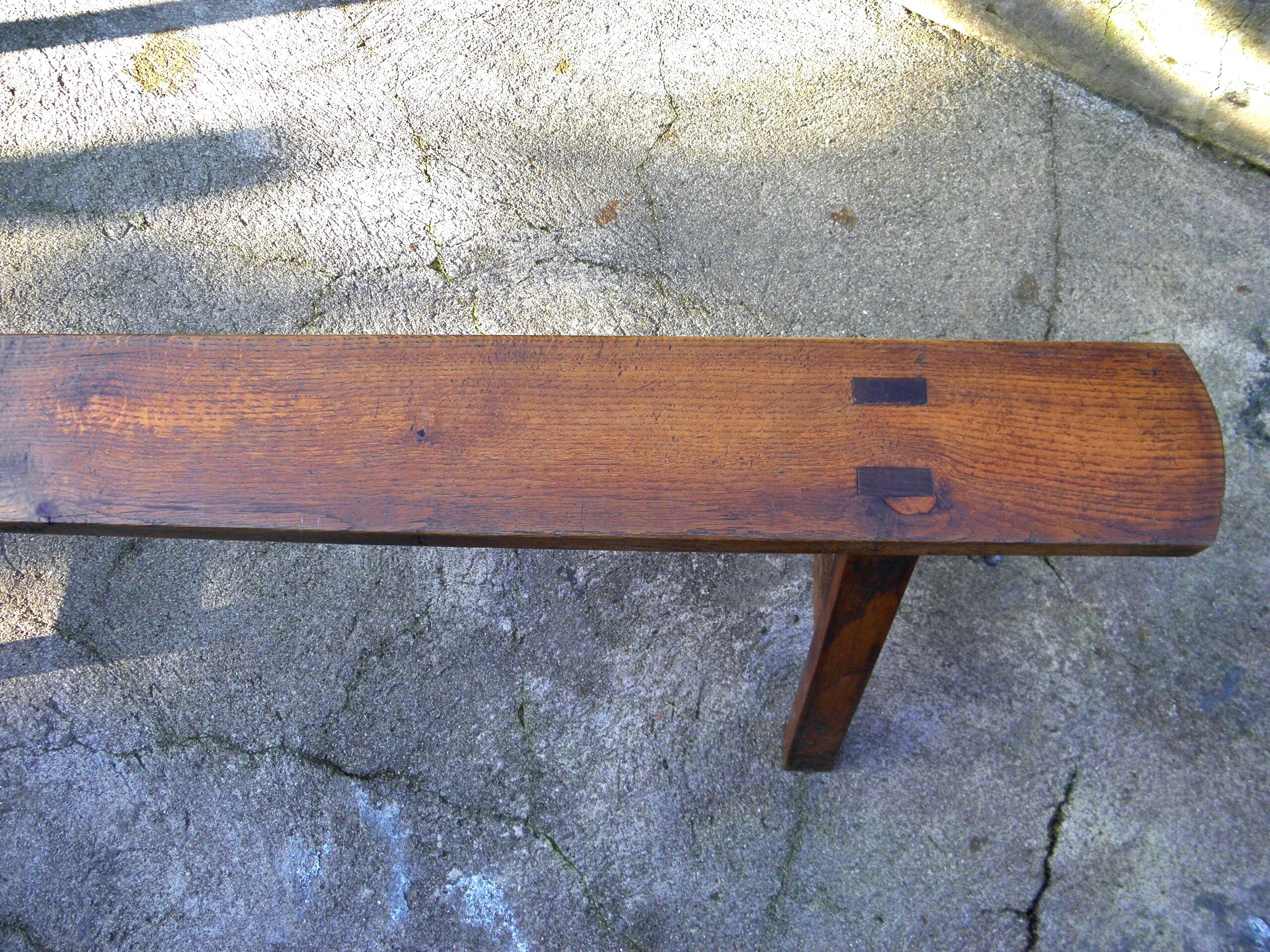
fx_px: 1064
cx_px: 635
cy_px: 476
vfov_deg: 48.2
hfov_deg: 61.7
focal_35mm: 29
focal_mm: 5.2
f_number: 3.5
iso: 100
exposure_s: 1/50
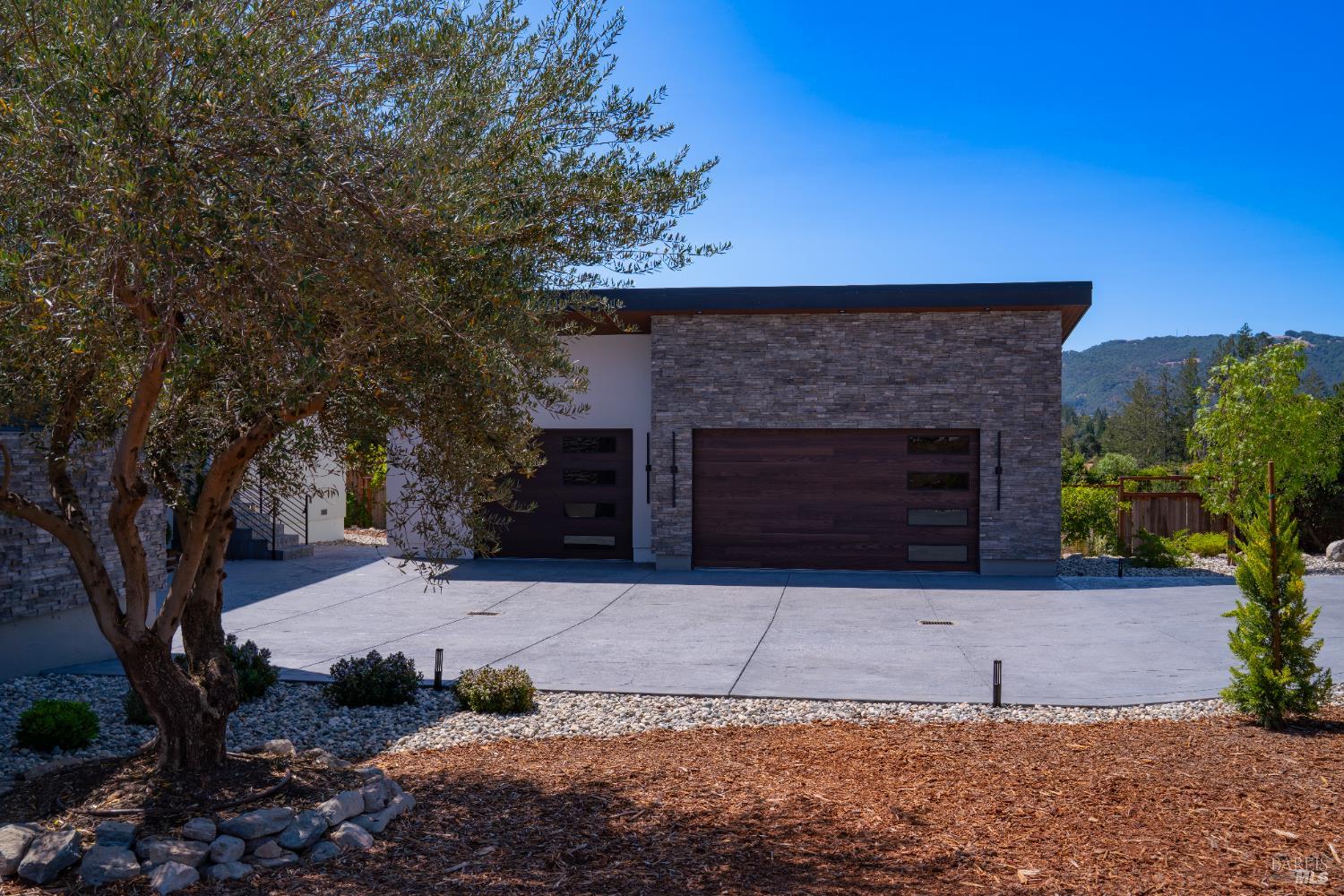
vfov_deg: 42.3
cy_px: 448
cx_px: 672
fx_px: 1157
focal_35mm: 31
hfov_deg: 60.3
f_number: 9
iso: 100
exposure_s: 1/125
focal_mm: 31
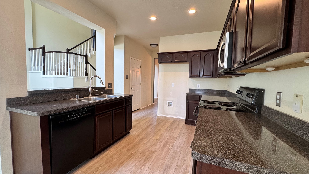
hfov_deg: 99.3
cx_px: 151
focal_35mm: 16
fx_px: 131
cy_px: 88
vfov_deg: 67.1
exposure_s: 1/60
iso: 200
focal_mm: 2.22
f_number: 2.2
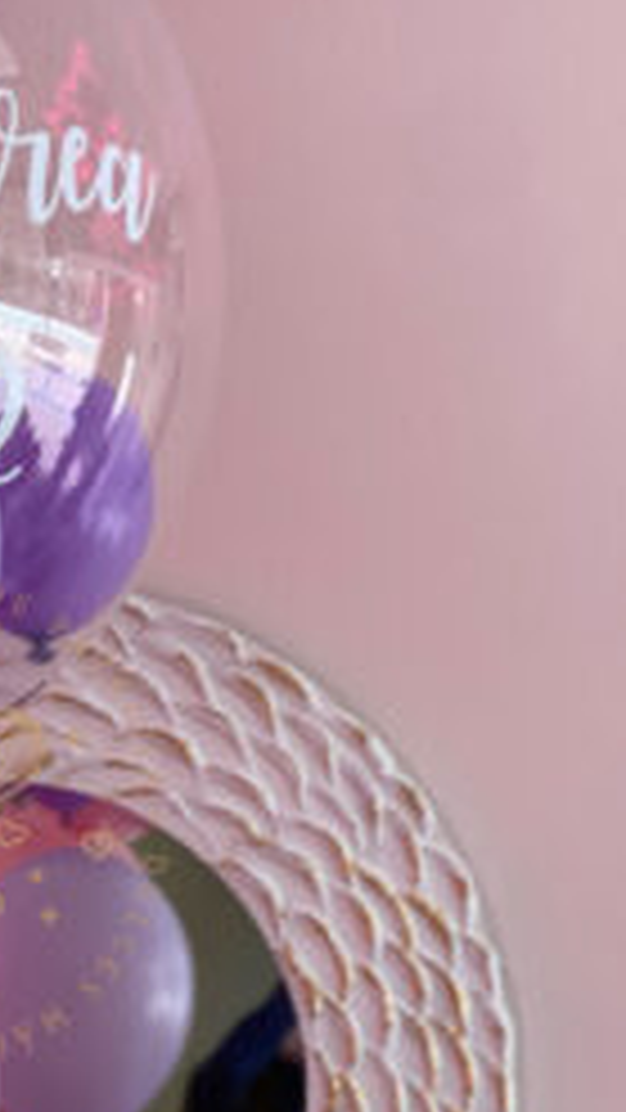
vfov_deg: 18.2
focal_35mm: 116
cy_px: 939
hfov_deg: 10.3
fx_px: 3422
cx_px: -79
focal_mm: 6
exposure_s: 1/122
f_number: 2
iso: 64
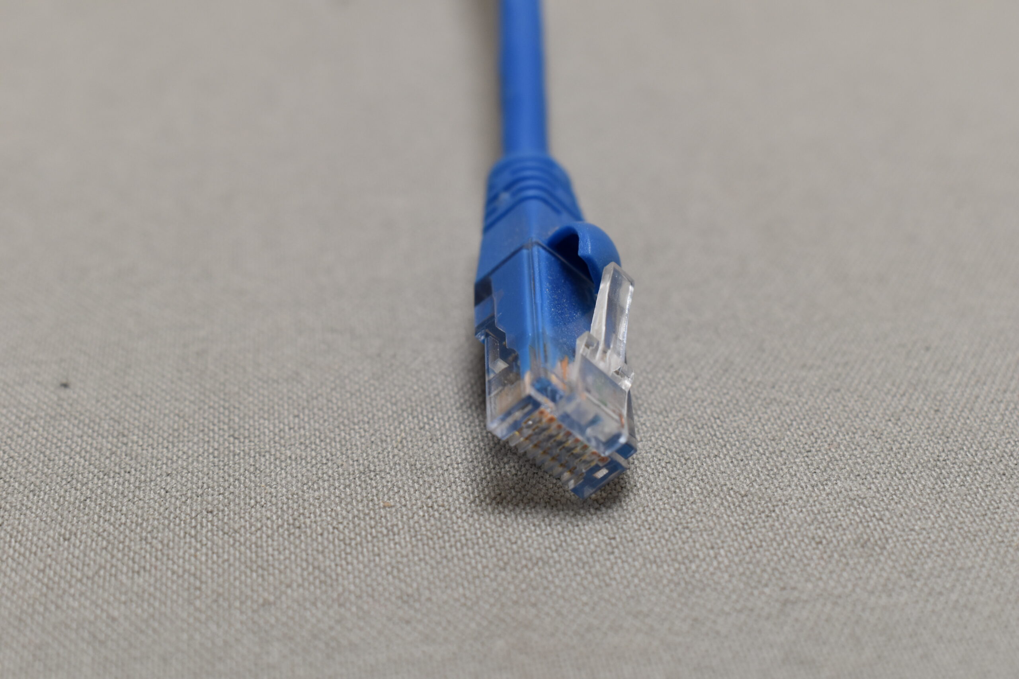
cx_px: 510
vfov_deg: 23.8
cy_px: 340
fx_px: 1613
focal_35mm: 57
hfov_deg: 35.1
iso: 400
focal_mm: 38
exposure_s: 1/60
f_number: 8
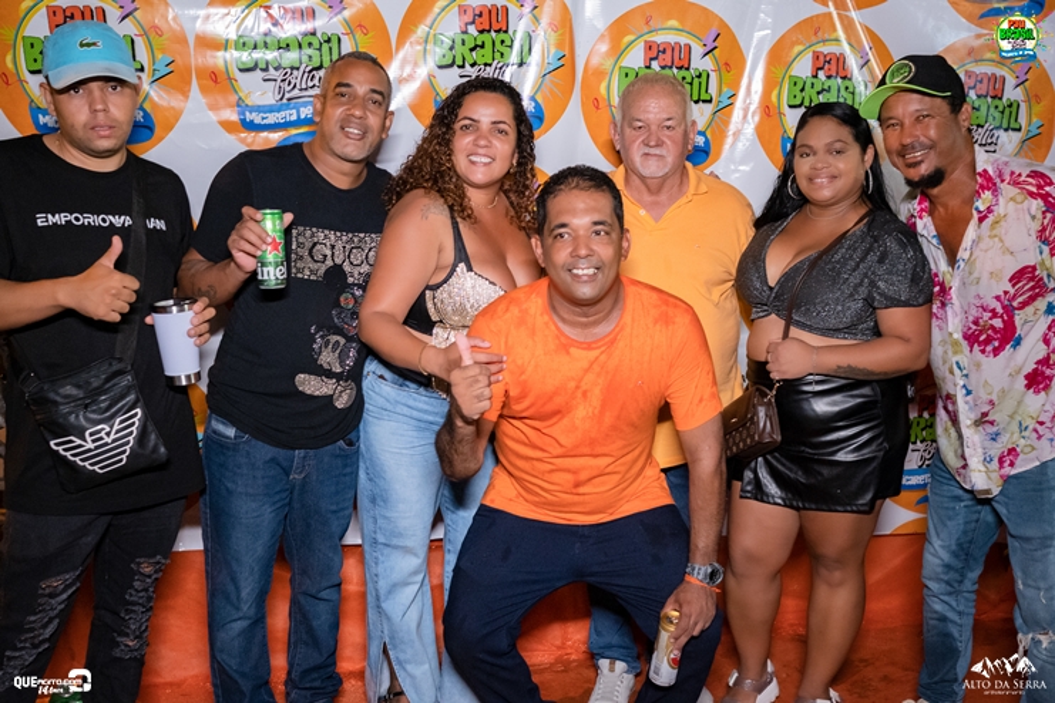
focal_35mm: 36
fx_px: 1055
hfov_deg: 53.1
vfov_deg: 36.9
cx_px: 528
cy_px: 352
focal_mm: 24
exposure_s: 1/125
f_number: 2.8
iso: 2500
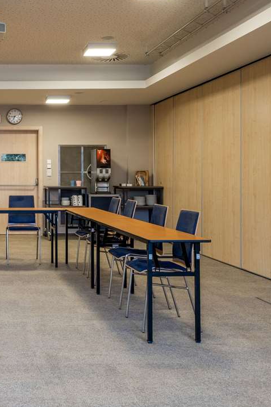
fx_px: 497
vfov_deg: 44.5
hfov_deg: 28.2
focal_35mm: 44
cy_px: 198
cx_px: -16
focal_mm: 13.8
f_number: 11
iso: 100
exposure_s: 1.3
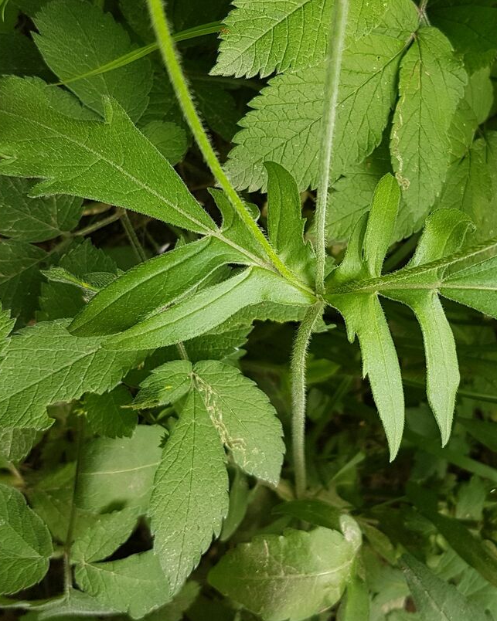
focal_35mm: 42
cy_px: 273
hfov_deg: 35.1
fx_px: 772
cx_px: 355
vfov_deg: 43.7
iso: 40
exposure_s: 1/192
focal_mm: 4.2
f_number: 1.7
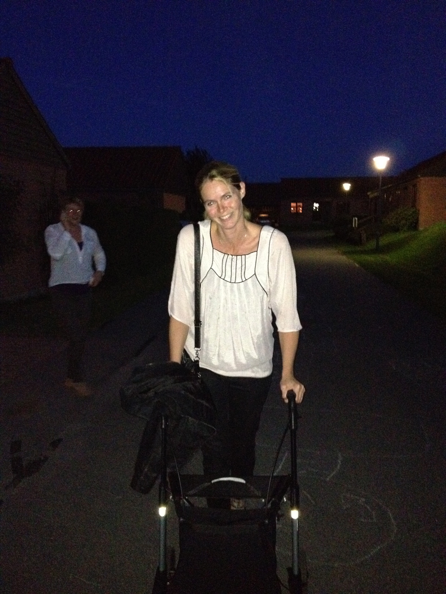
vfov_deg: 52.6
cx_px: 223
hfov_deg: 40.7
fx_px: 601
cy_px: 297
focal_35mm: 35
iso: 800
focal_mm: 4.28
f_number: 2.4
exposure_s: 1/16
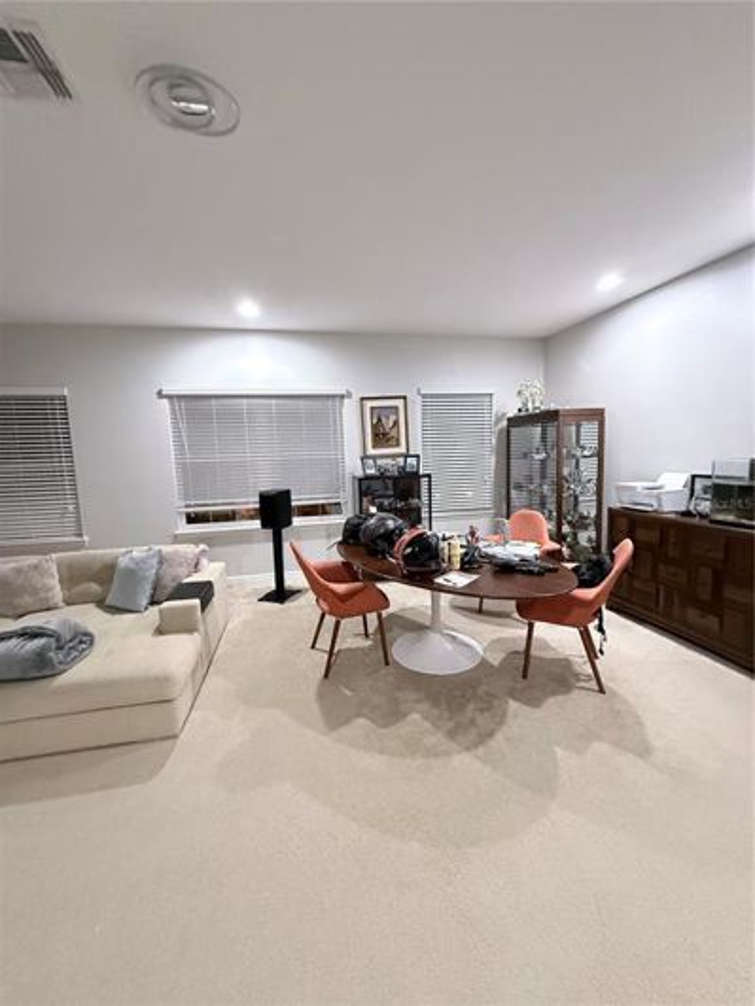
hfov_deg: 85.7
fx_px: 407
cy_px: 503
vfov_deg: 102.1
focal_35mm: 14
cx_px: 378
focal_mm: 2.22
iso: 800
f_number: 2.2
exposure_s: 1/60
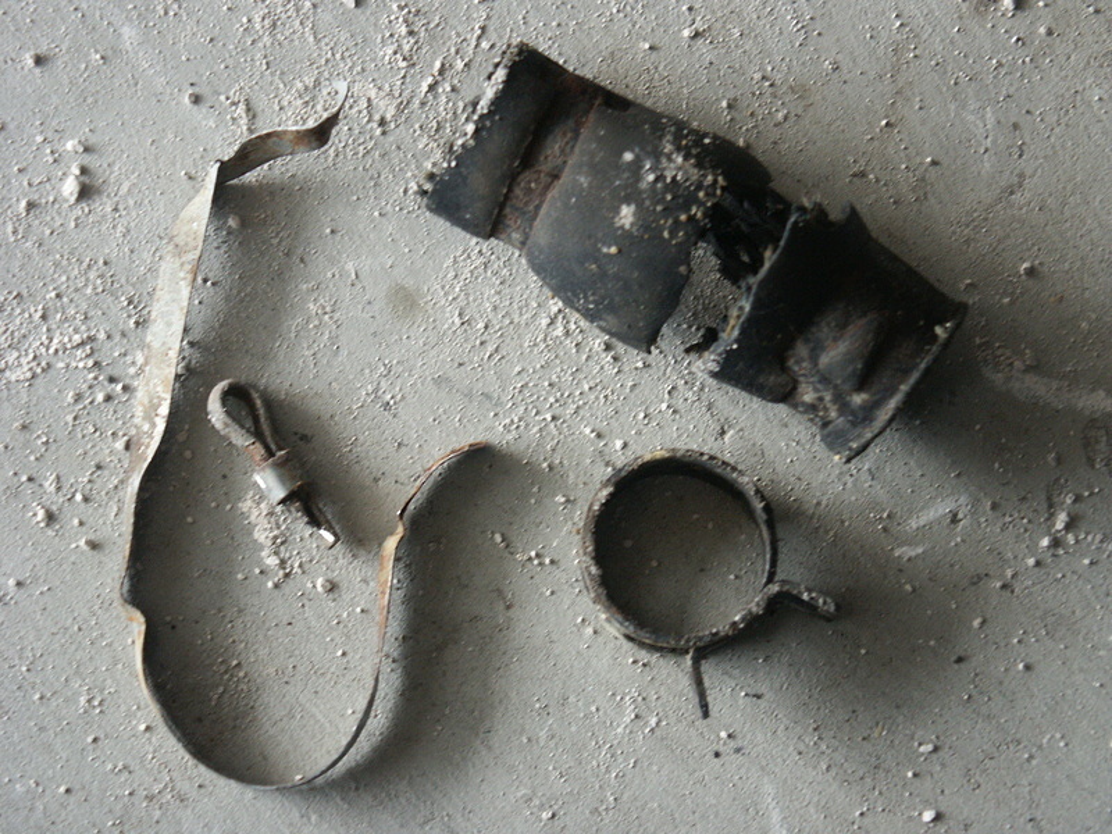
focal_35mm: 132
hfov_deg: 14.9
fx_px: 4240
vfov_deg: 11.2
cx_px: 556
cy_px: 417
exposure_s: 1/30
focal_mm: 33.36
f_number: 3.5
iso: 100
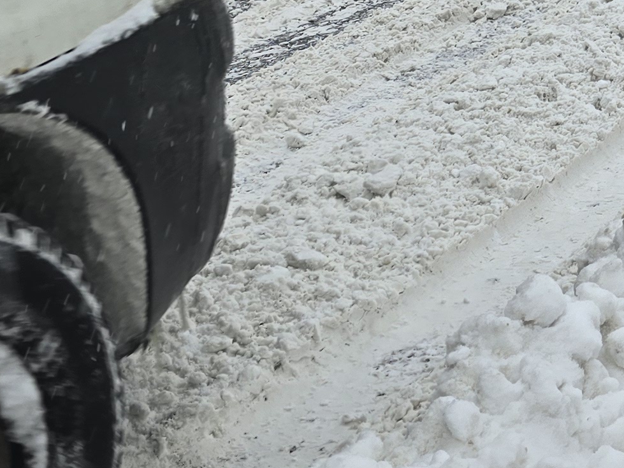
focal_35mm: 94
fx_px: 1694
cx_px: 1005
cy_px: -333
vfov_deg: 14.2
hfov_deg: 18.0
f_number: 1.7
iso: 12
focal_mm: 6.3
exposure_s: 1/388
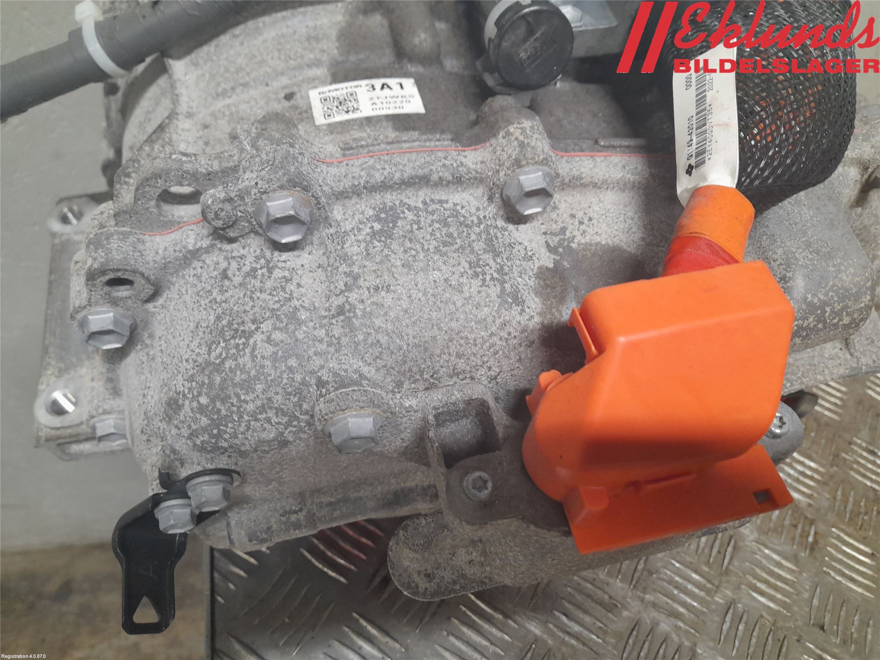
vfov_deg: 54.9
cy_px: 330
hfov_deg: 69.4
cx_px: 440
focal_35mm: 25
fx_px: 636
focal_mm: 4.6
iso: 200
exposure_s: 1/50
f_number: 2
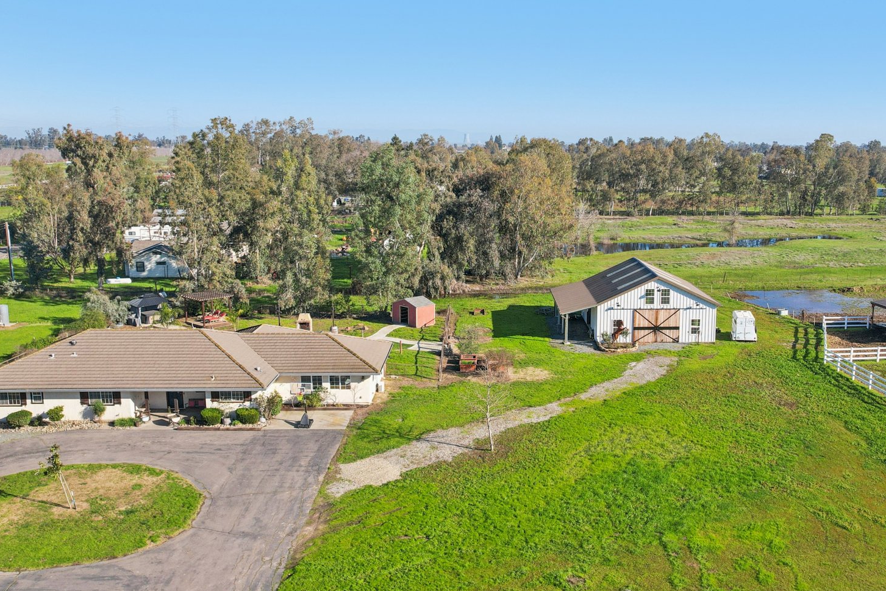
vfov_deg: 42.3
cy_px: 279
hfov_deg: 59.7
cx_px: 535
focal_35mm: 31
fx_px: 763
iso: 100
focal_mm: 8.4
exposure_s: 1/1000
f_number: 2.8
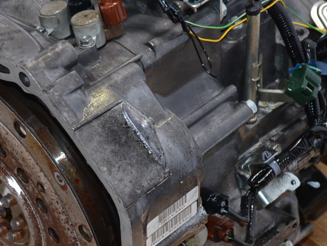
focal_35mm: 124
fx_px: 1172
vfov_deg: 12.0
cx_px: 134
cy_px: 152
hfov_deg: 15.9
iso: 400
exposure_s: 1/100
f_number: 3.5
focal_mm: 24
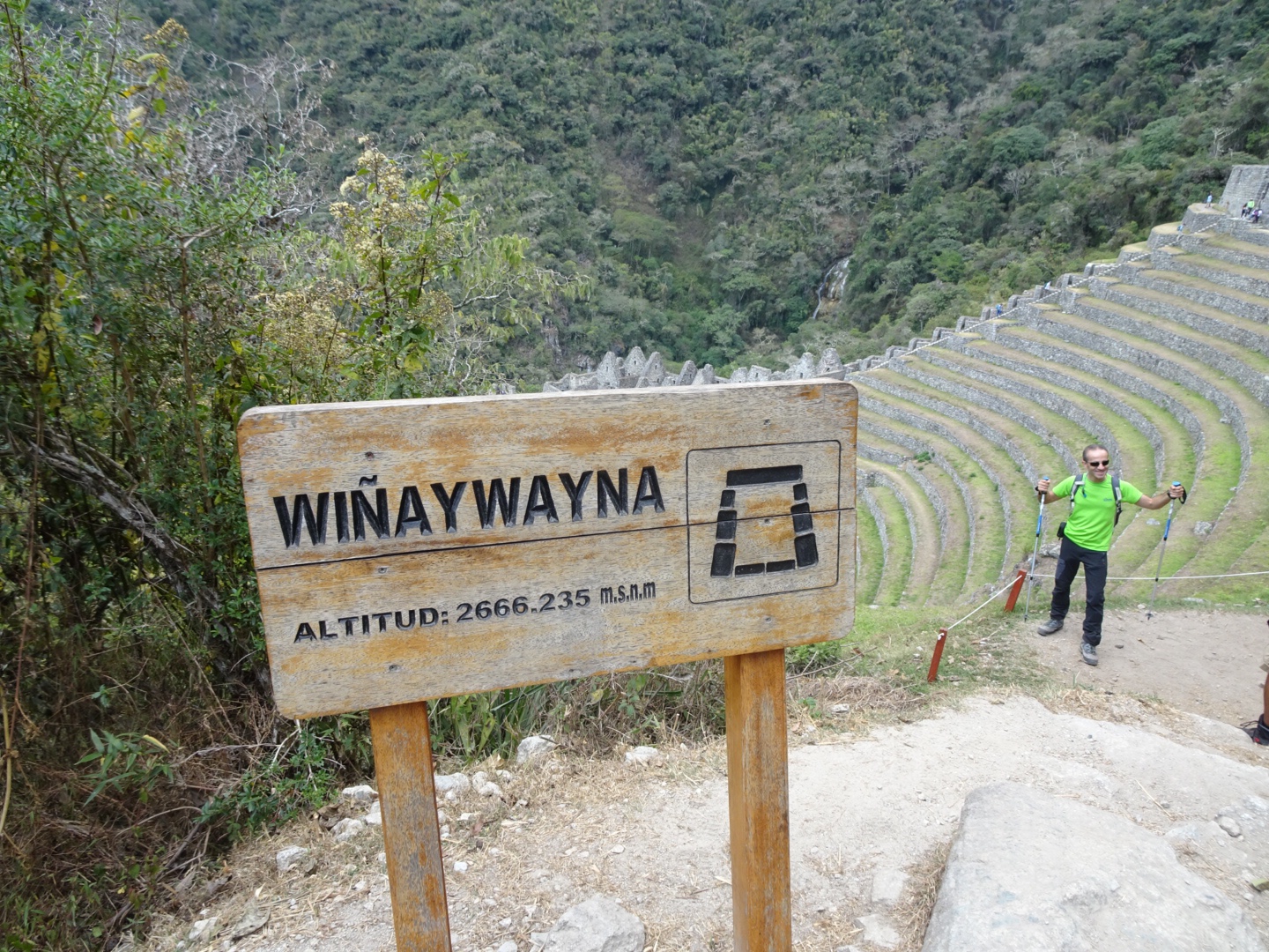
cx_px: 634
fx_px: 880
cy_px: 476
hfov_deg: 71.6
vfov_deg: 56.8
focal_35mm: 24
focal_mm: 4.1
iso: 80
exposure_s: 1/125
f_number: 3.5
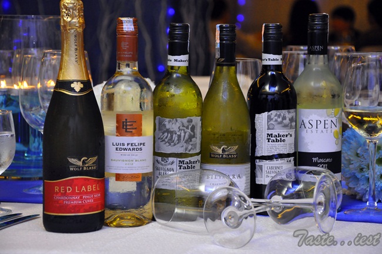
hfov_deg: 18.2
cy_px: 127
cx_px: 191
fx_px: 1193
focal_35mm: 112
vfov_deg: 12.2
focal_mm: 75
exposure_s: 1/125
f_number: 5.3
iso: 2000
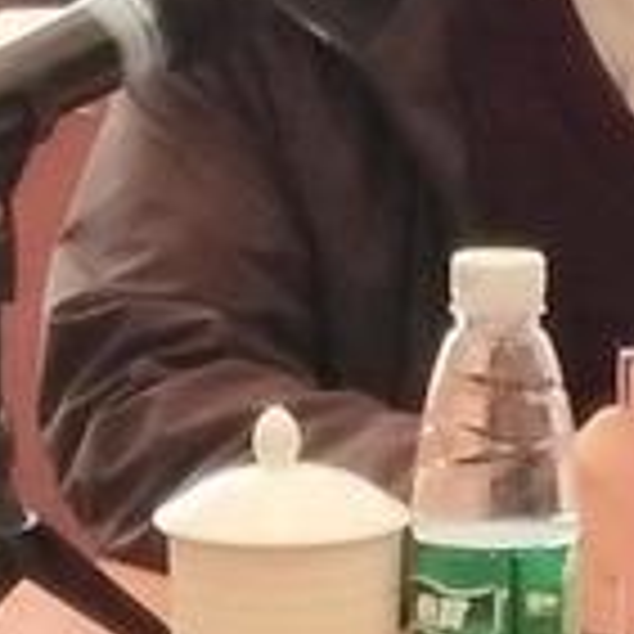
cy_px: -117
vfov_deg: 6.1
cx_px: 576
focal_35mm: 287
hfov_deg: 6.1
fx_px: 5947
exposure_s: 1/33.3
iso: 460
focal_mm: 3.95
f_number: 1.8
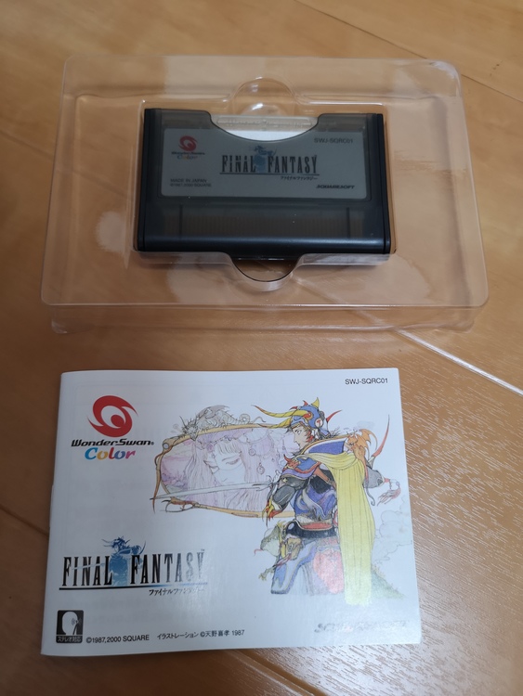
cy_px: 348
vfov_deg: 65.3
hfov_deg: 51.4
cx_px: 262
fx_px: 544
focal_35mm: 27
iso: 160
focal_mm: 5.58
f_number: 1.8
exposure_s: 1/40
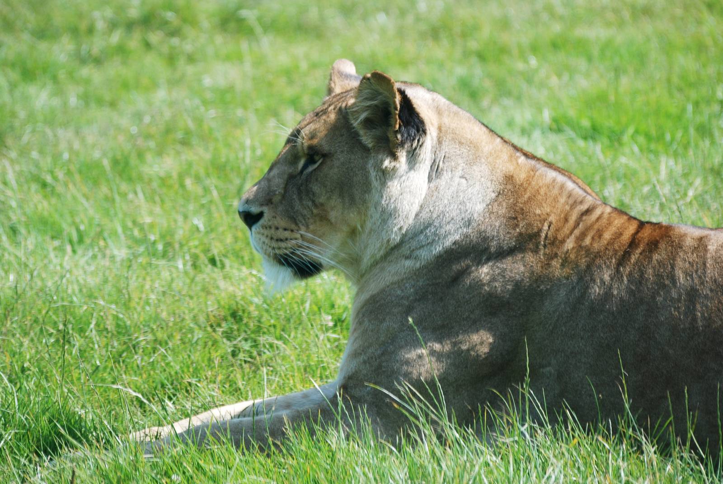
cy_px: 242
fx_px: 4524
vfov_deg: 6.1
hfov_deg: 9.1
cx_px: 362
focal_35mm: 225
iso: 200
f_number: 4.5
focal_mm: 150
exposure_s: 1/500
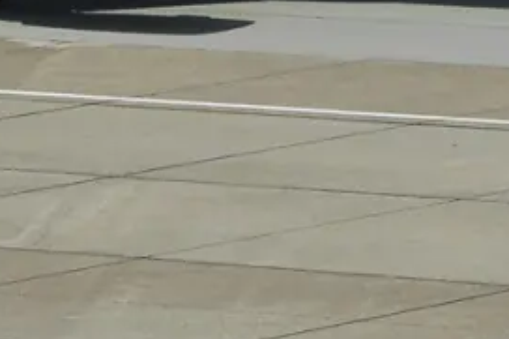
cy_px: -261
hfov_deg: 3.6
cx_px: 9
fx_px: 8139
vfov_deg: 2.4
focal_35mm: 576
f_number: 8
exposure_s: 1/1250
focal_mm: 102
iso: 200
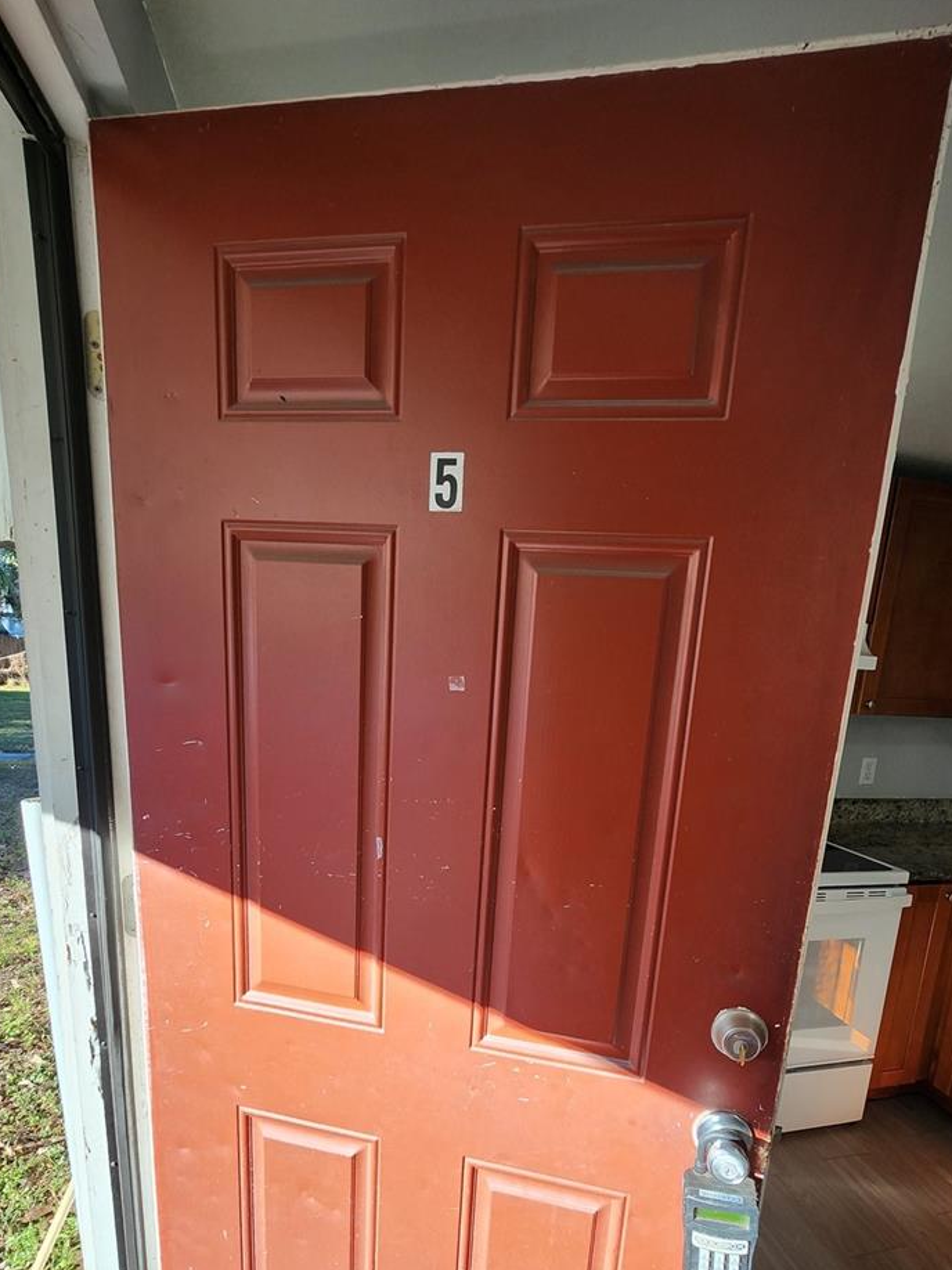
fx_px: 624
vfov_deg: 88.6
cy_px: 820
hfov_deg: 74.5
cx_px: 520
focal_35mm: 17
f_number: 2.2
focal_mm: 1.74
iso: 32
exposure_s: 1/120
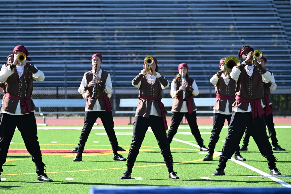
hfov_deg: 7.6
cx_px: 146
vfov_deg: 5.1
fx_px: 2183
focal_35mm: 270
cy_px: 97
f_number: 7.1
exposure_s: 1/3200
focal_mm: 270
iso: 2000
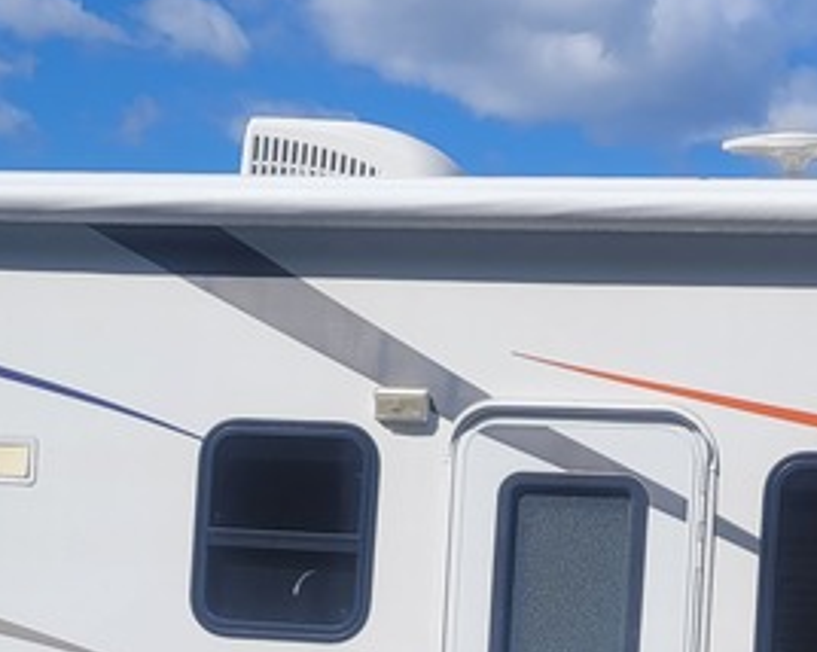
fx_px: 2344
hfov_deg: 19.8
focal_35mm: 97
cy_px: 780
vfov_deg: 15.3
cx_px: 476
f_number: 1.8
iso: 40
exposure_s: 1/4064
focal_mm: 5.4
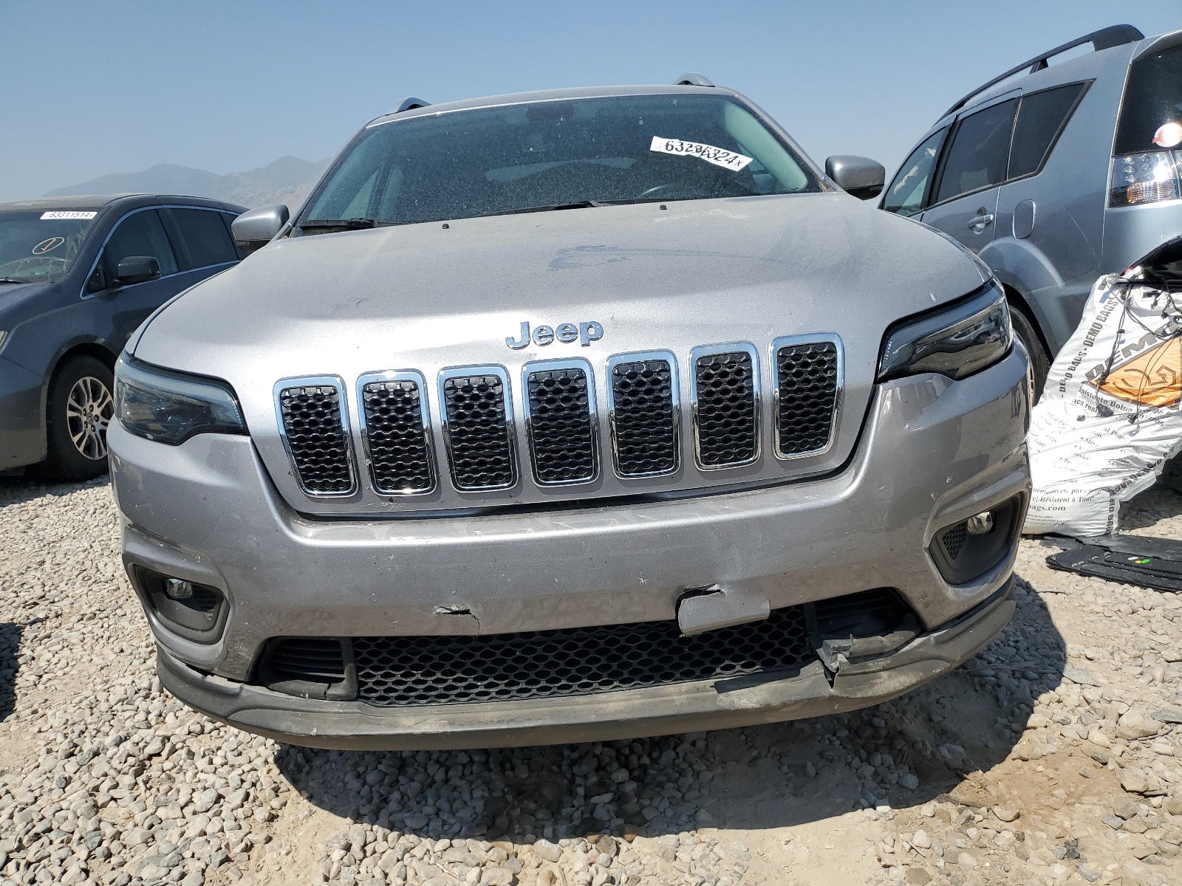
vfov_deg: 53.1
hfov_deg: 67.3
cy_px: 443
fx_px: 888
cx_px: 591
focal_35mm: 26
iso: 50
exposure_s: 1/5000
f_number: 1.5
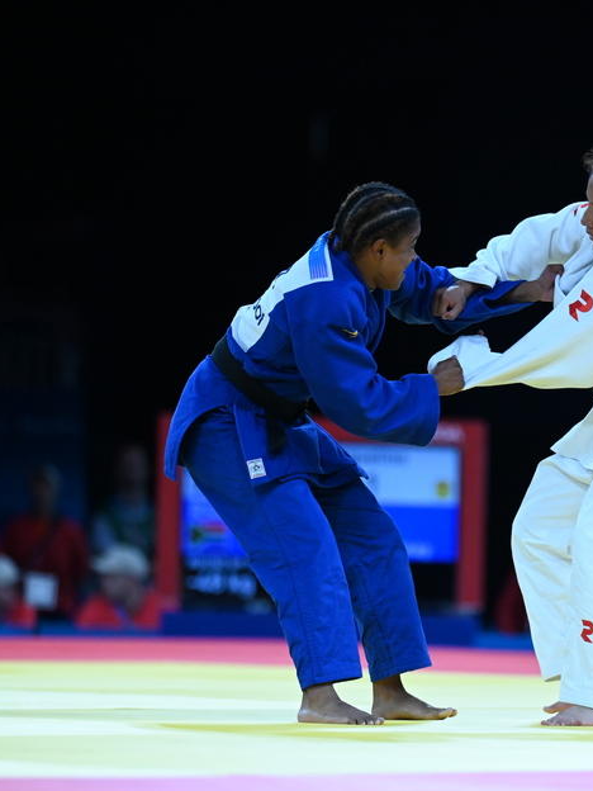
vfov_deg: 6.5
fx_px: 6944
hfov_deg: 4.9
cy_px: 395
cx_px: 466
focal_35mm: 304
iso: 5000
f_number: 3.2
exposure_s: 1/8000
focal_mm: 210
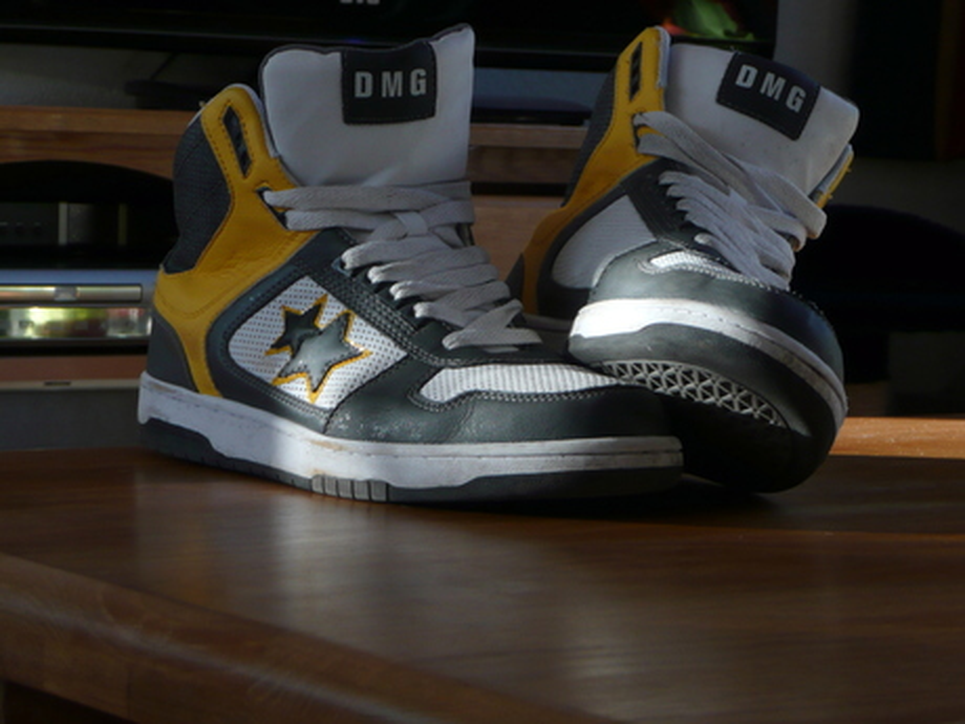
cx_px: 482
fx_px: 3122
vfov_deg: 13.2
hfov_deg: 17.6
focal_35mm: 112
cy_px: 362
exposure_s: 1/50
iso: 100
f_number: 4.7
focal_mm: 18.4
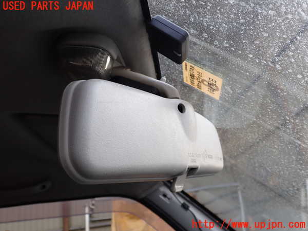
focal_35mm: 30
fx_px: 267
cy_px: 116
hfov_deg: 60.0
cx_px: 154
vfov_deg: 46.8
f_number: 3.2
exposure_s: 1/80
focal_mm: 5.4
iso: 100
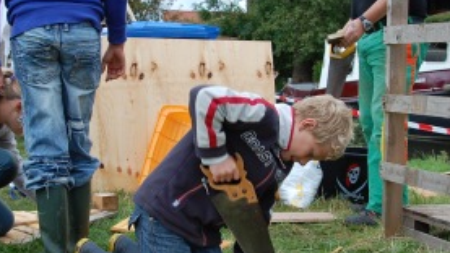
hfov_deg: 31.0
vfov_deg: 17.7
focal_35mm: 68
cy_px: 105
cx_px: 206
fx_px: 812
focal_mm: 24
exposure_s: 1/200
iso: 200
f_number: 7.1
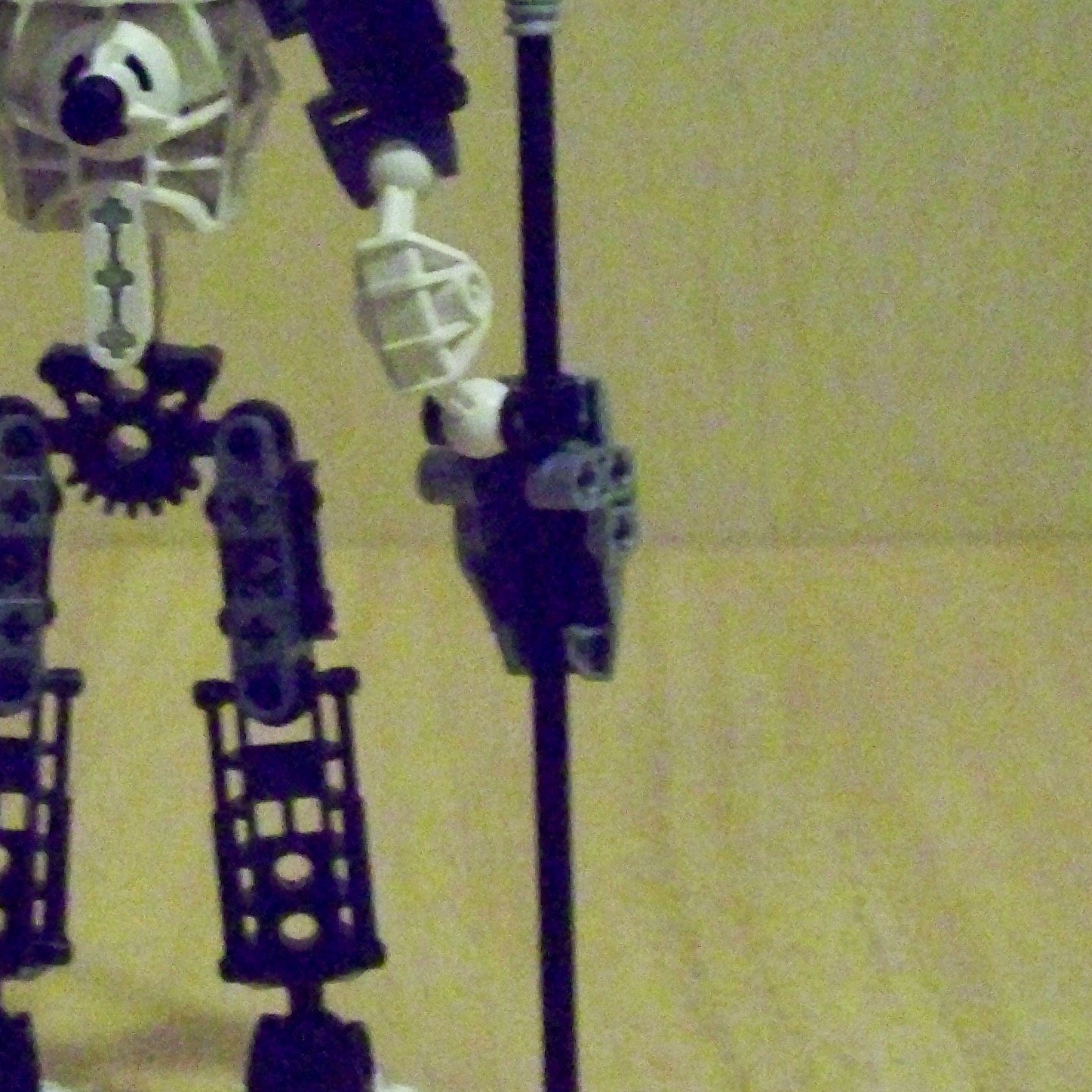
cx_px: 123
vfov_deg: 14.3
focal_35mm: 122
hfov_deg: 14.2
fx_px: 4354
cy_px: 405
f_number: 3.2
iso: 1600
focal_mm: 10.7
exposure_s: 1/30
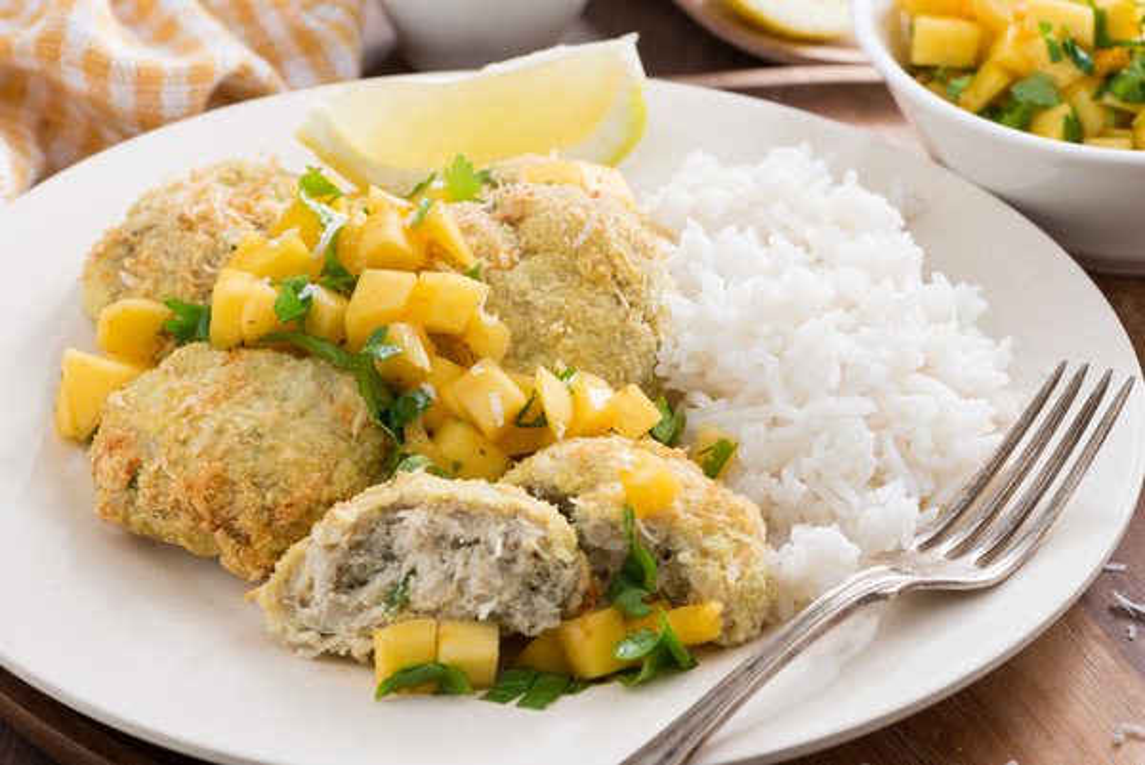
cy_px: 382
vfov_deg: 13.1
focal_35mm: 105
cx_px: 572
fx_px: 3342
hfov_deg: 19.4
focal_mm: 105
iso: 160
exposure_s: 1/125
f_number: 14
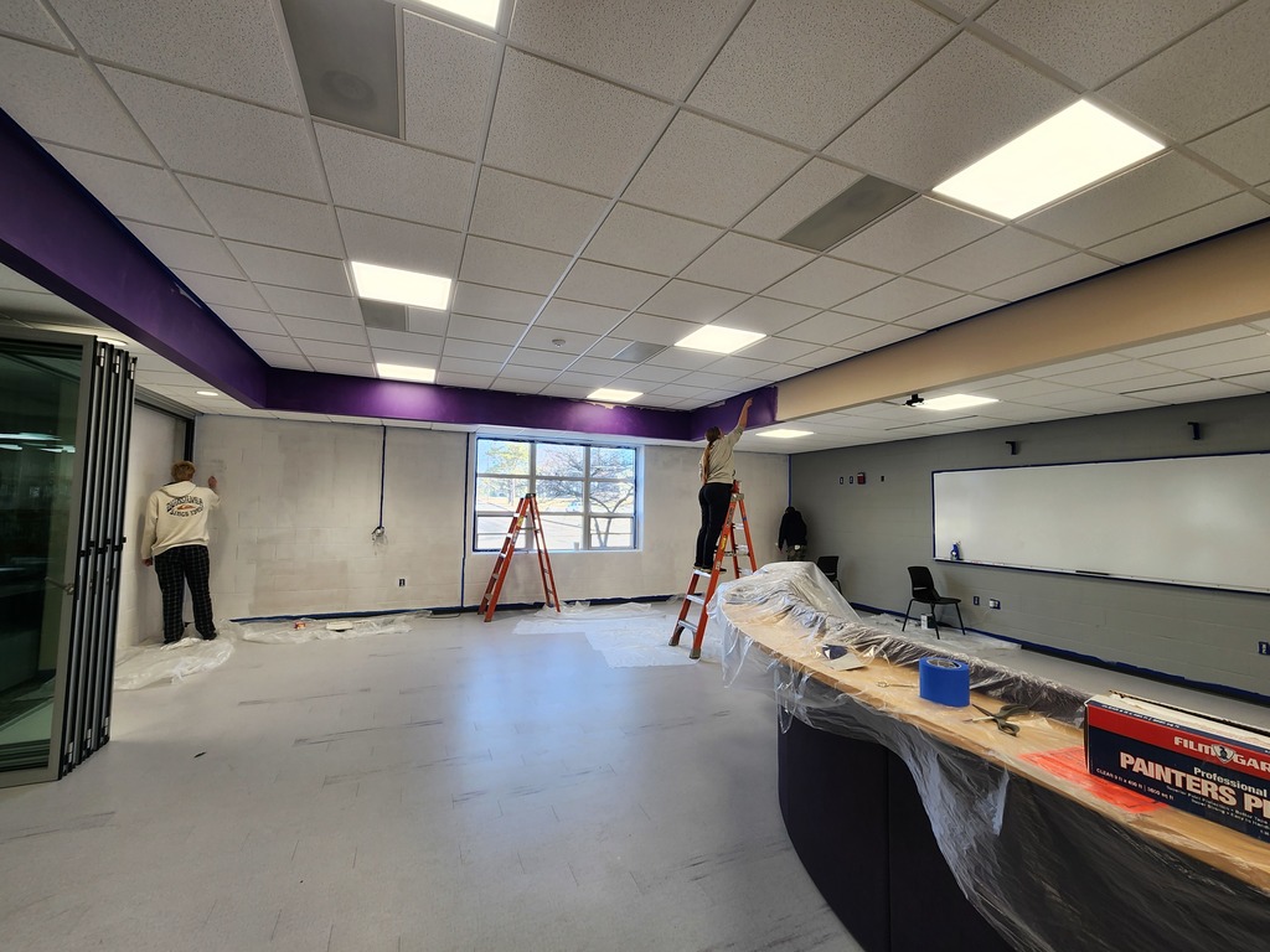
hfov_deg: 106.2
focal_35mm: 13
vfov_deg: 89.9
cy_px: 476
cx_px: 635
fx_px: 477
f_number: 2.2
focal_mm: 2.2
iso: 50
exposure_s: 1/60
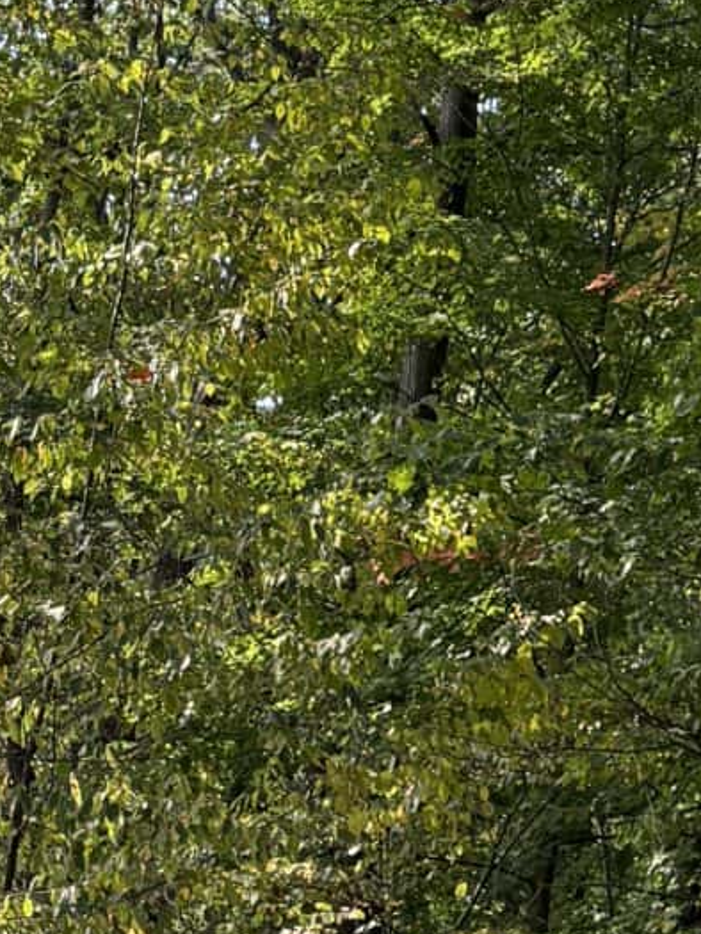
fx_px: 3158
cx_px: 1075
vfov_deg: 15.4
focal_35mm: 117
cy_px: -523
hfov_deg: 12.0
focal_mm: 6.76
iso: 100
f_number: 1.78
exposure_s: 1/456
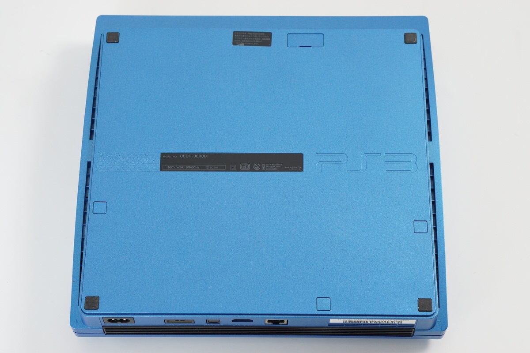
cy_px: 176
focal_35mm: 75
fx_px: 1104
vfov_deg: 18.2
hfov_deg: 27.0
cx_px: 265
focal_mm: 50
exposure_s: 1/80
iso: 1000
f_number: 6.3
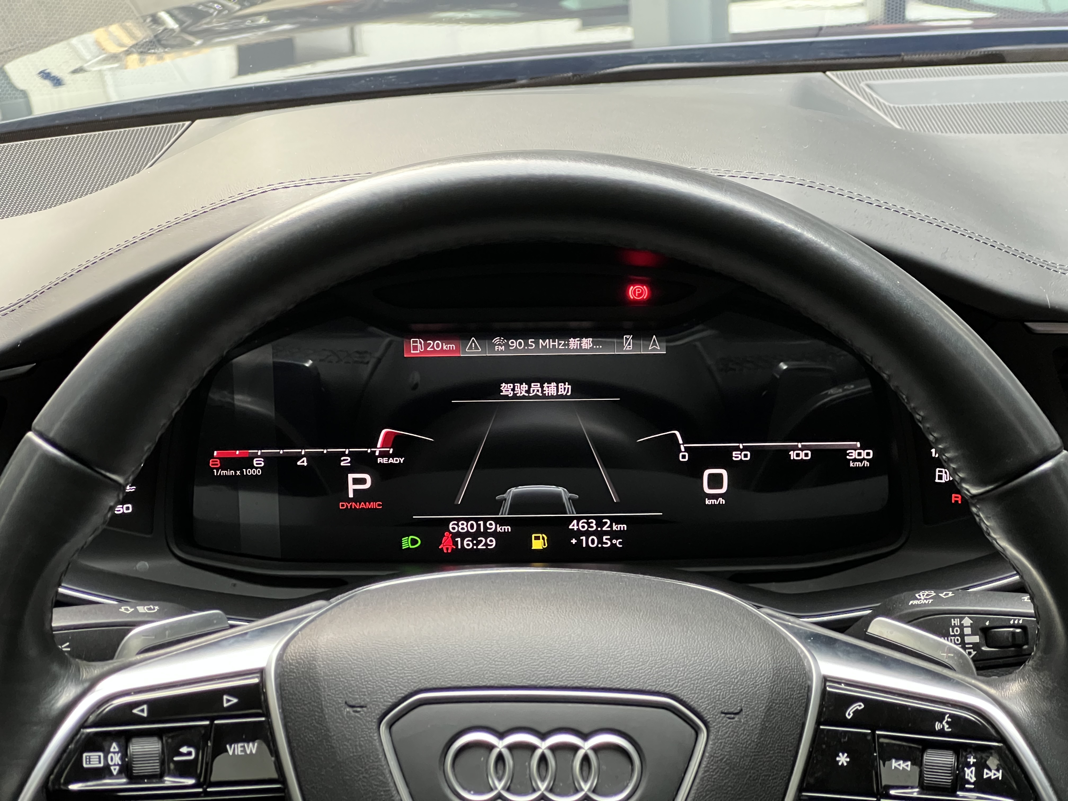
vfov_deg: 19.1
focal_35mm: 77
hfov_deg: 25.3
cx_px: 534
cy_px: 400
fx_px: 2376
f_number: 2.8
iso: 800
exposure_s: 1/41
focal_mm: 9
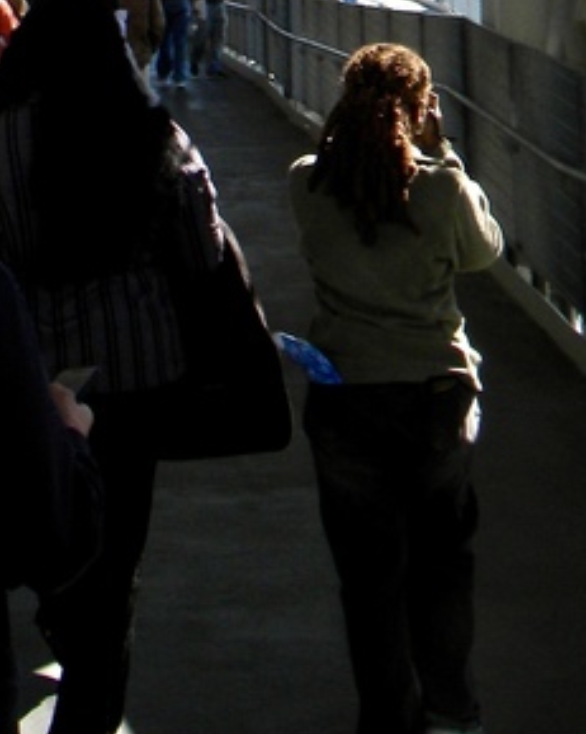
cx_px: -15
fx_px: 2104
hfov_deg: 15.5
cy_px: -63
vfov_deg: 19.0
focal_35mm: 97
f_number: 3.5
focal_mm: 5
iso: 80
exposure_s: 1/292
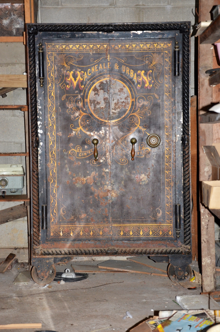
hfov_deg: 18.1
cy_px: 166
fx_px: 691
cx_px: 110
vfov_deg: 27.0
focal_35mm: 75
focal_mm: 50
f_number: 5
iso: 800
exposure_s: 1/60
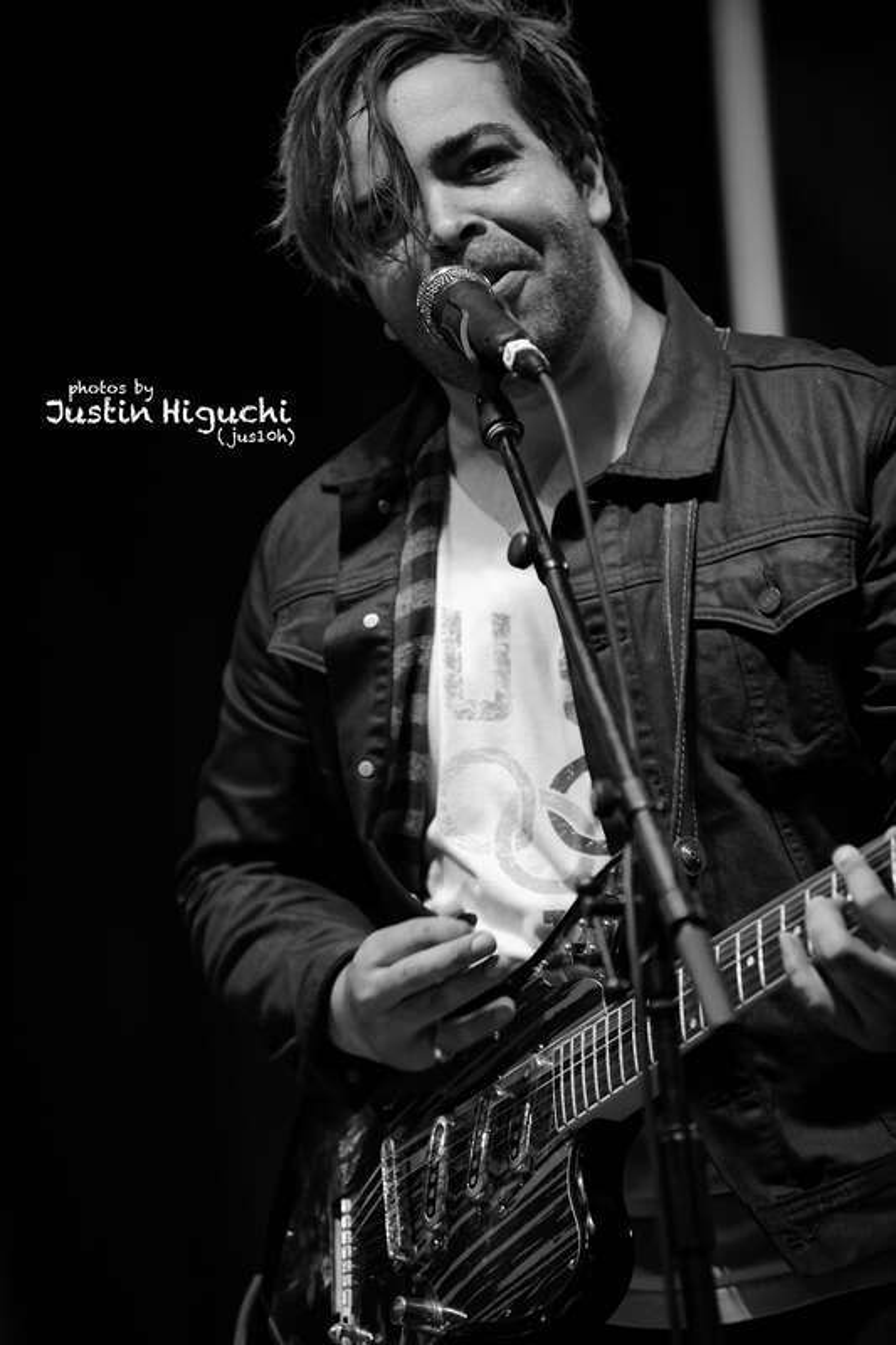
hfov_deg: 6.9
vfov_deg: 10.3
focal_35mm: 200
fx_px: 7469
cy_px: 672
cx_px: 448
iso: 3600
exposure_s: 1/160
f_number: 2.8
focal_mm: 200
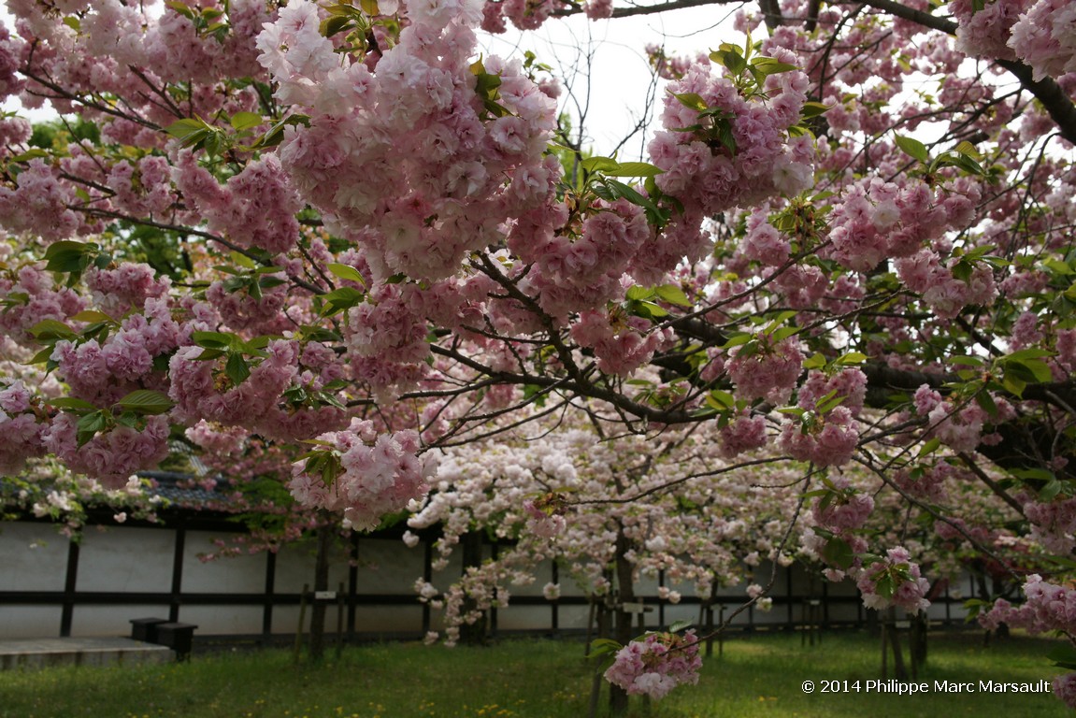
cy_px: 359
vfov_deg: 37.9
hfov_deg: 54.4
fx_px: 1046
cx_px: 538
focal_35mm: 35
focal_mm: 35
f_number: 9
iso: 400
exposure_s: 1/400
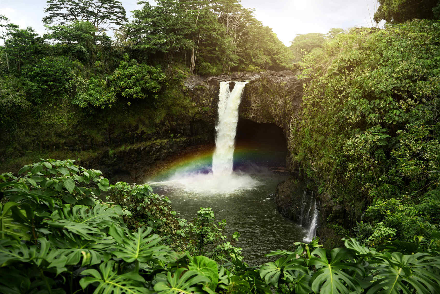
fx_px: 367
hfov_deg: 61.9
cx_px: 220
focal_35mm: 30
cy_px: 147
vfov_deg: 43.6
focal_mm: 30
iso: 200
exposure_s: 1/1600
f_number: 5
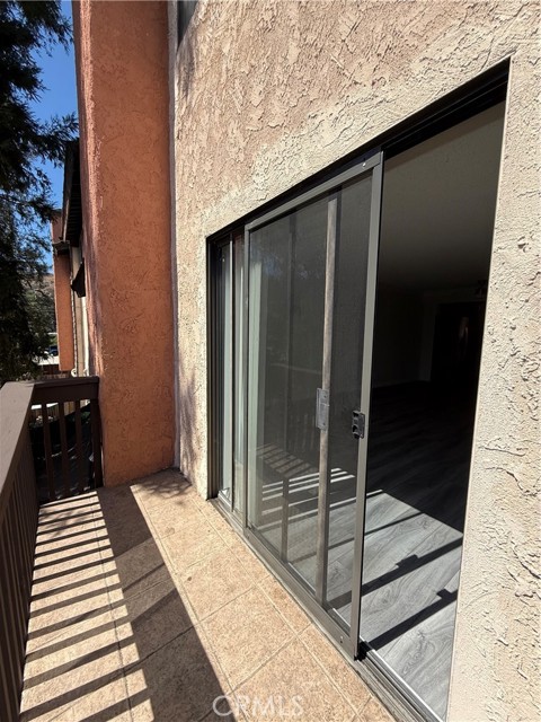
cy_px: 361
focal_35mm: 14
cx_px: 270
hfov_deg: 85.7
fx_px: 292
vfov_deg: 102.1
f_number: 2.2
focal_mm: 2.22
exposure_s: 1/1050
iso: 50
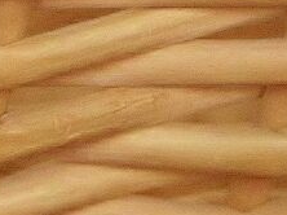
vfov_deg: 2.6
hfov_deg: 3.4
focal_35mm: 577
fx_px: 4779
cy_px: -87
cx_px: 154
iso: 400
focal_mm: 50.69
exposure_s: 1/200
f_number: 3.5
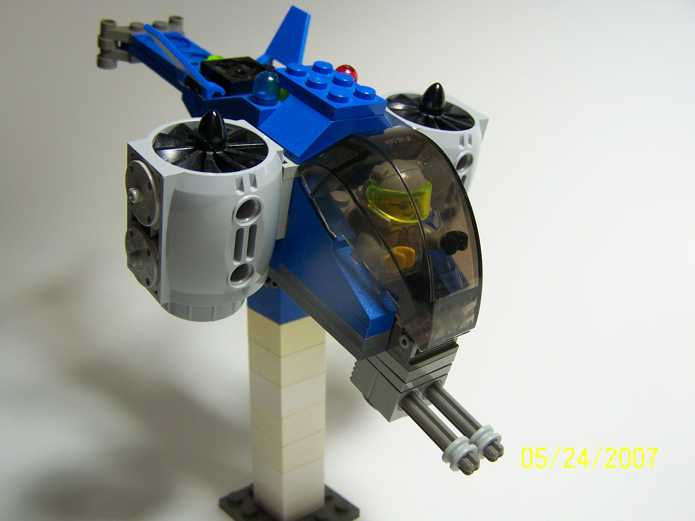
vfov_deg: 37.7
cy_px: 260
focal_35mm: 38
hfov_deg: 49.0
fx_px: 763
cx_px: 348
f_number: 2.8
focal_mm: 6.3
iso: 80
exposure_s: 1/50
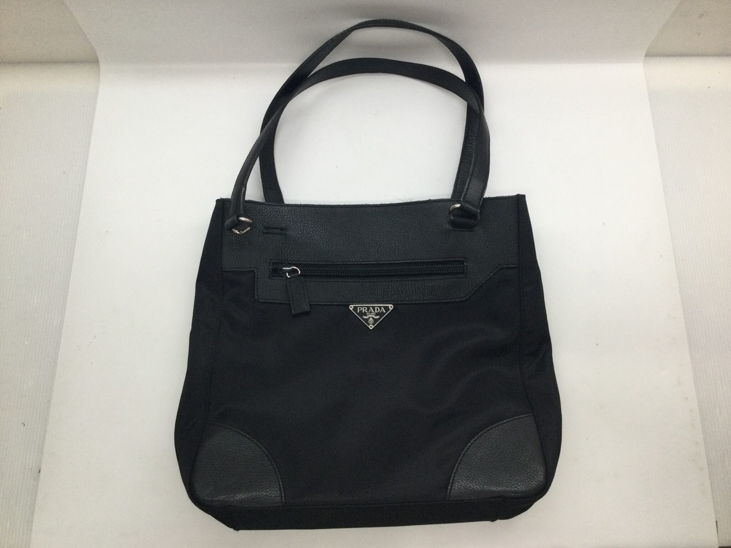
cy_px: 274
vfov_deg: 45.4
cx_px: 366
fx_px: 655
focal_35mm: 31
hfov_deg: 58.4
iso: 32
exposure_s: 1/30
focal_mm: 3.3
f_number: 2.4
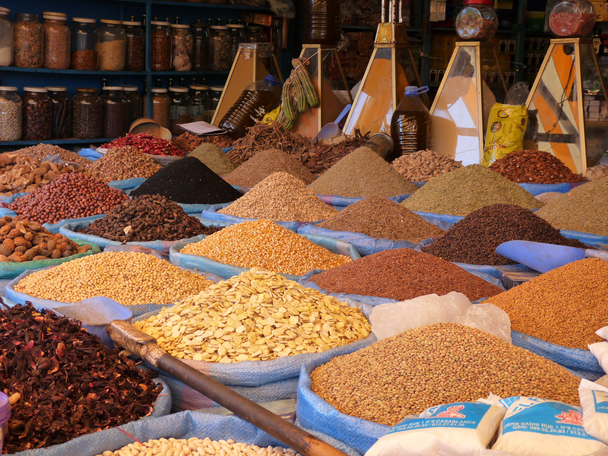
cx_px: 304
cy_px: 228
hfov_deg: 36.8
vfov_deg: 28.0
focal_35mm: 52
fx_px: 913
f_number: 3.2
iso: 160
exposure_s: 1/100
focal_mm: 9.2
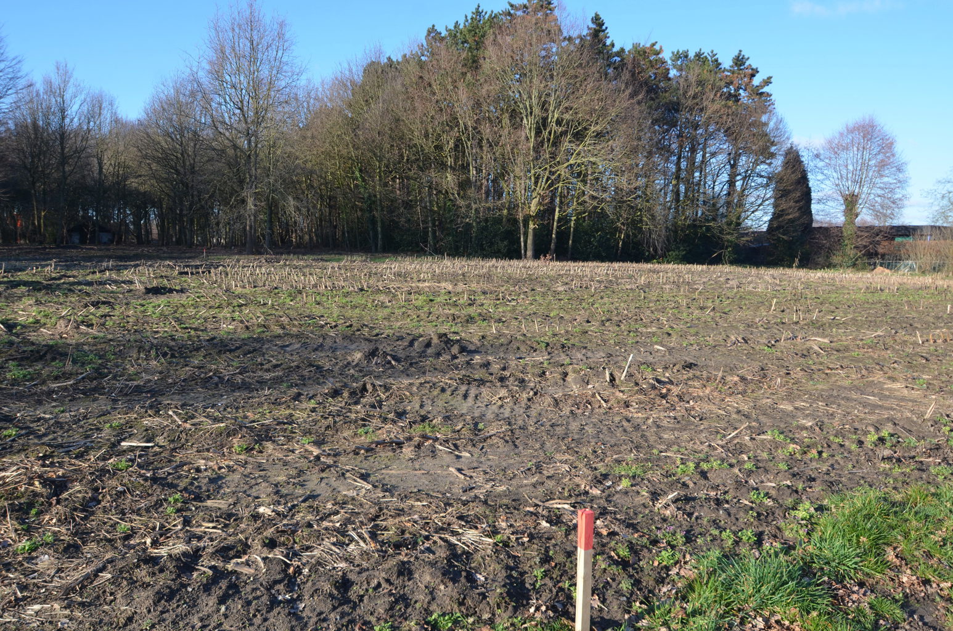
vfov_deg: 45.5
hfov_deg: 64.7
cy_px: 316
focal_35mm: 28
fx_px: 753
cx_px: 476
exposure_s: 1/250
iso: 200
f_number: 8
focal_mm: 19
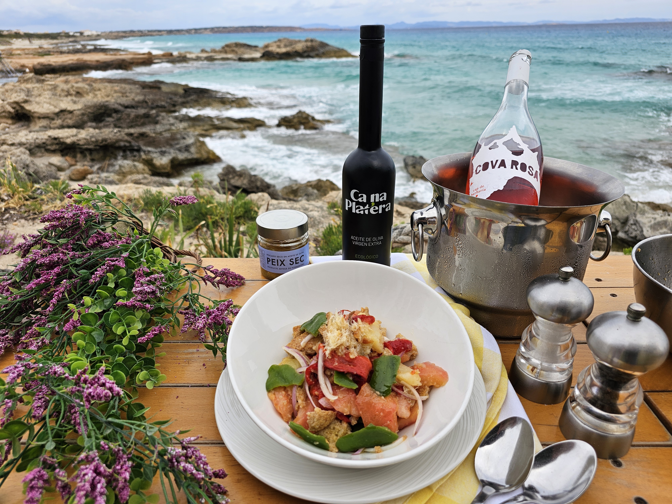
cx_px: 336
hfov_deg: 73.9
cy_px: 252
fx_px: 446
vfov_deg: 58.9
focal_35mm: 23
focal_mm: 6.3
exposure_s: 1/709
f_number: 1.7
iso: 10
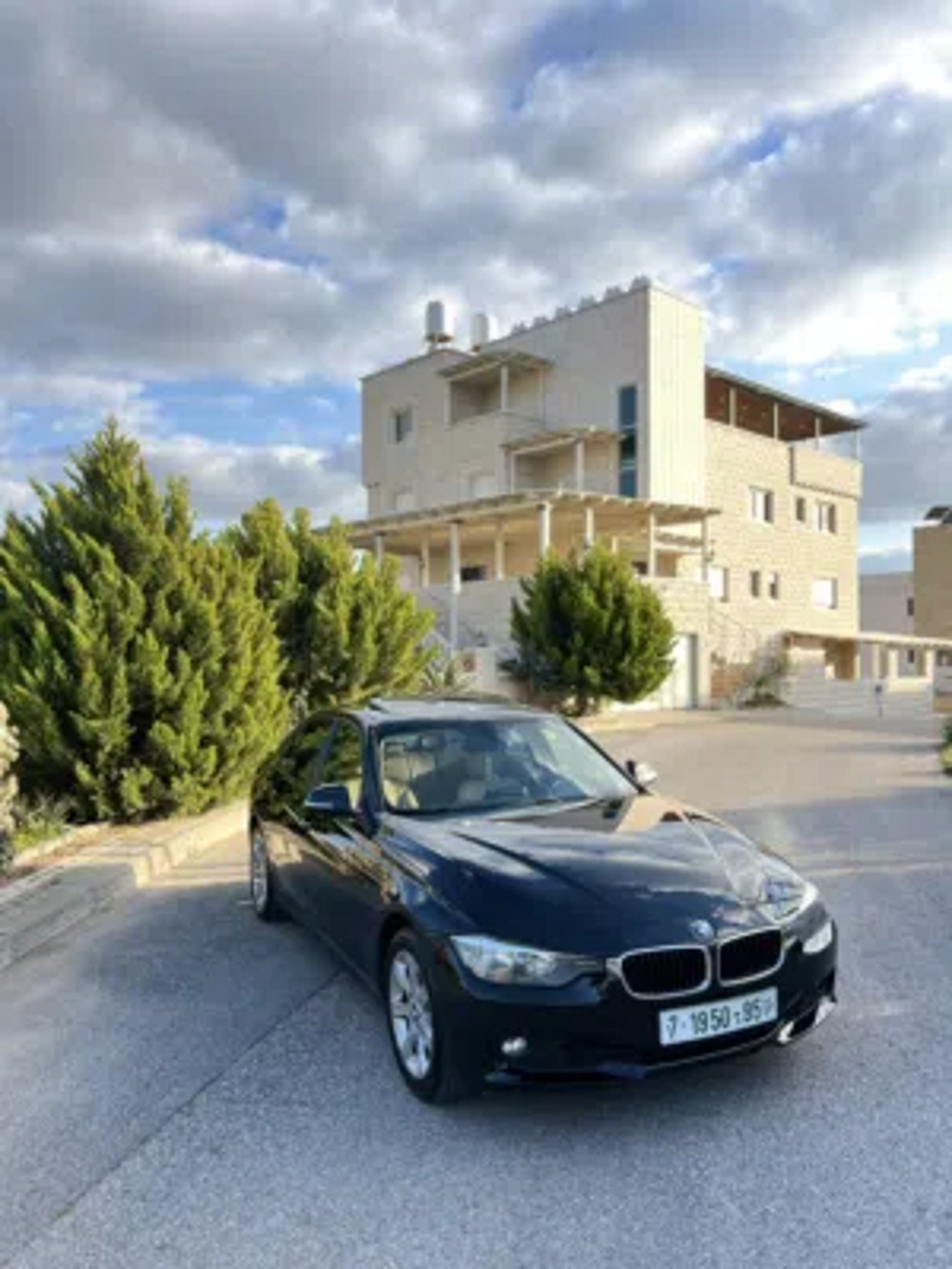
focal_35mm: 26
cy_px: 634
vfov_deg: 67.3
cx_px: 476
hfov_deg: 53.1
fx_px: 953
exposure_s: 1/419
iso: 50
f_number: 1.5
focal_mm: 5.7
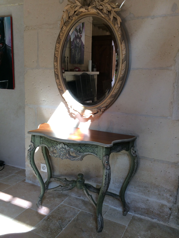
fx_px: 200
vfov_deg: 61.7
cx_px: 90
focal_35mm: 29
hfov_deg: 48.2
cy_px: 119
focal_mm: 4.15
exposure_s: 1/100
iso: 40
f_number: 2.2
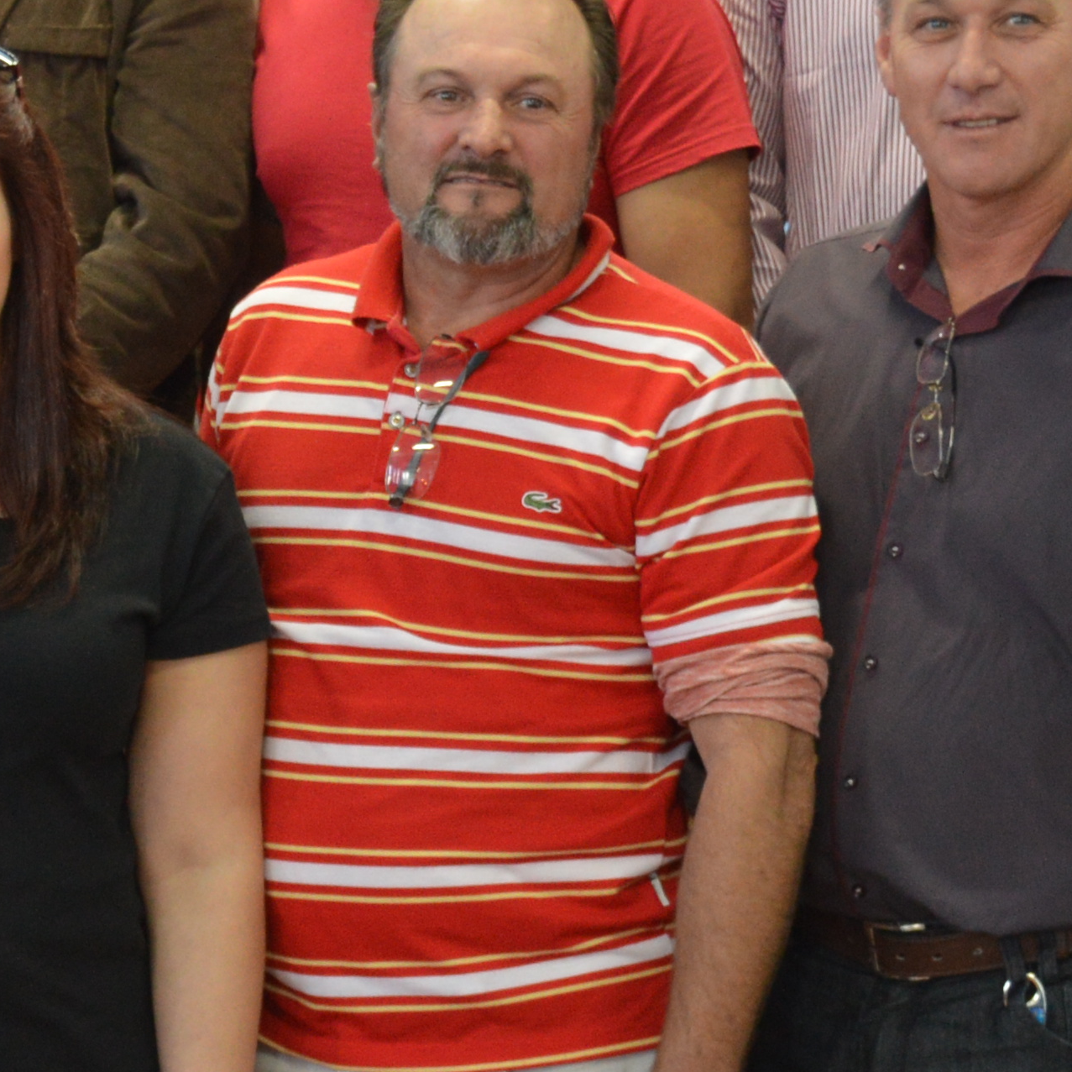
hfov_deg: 11.1
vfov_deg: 11.2
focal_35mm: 156
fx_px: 5466
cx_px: 63
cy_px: 891
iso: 500
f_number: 4.2
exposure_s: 1/15
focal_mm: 26
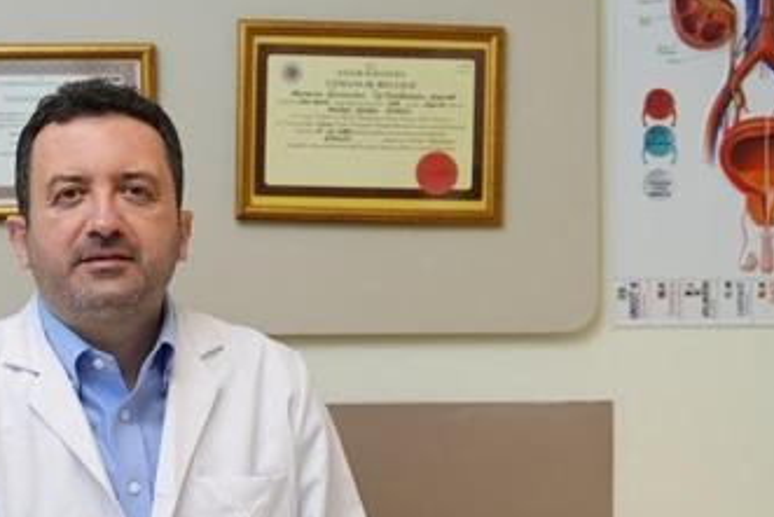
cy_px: 306
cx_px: 277
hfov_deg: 22.3
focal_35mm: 91
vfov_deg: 15.0
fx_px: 1957
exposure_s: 1/50
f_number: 2.8
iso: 200
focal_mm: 49
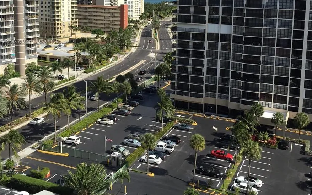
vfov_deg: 29.9
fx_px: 357
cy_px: 42
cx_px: 153
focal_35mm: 42
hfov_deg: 47.2
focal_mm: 4.15
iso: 32
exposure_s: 1/1883
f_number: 2.2
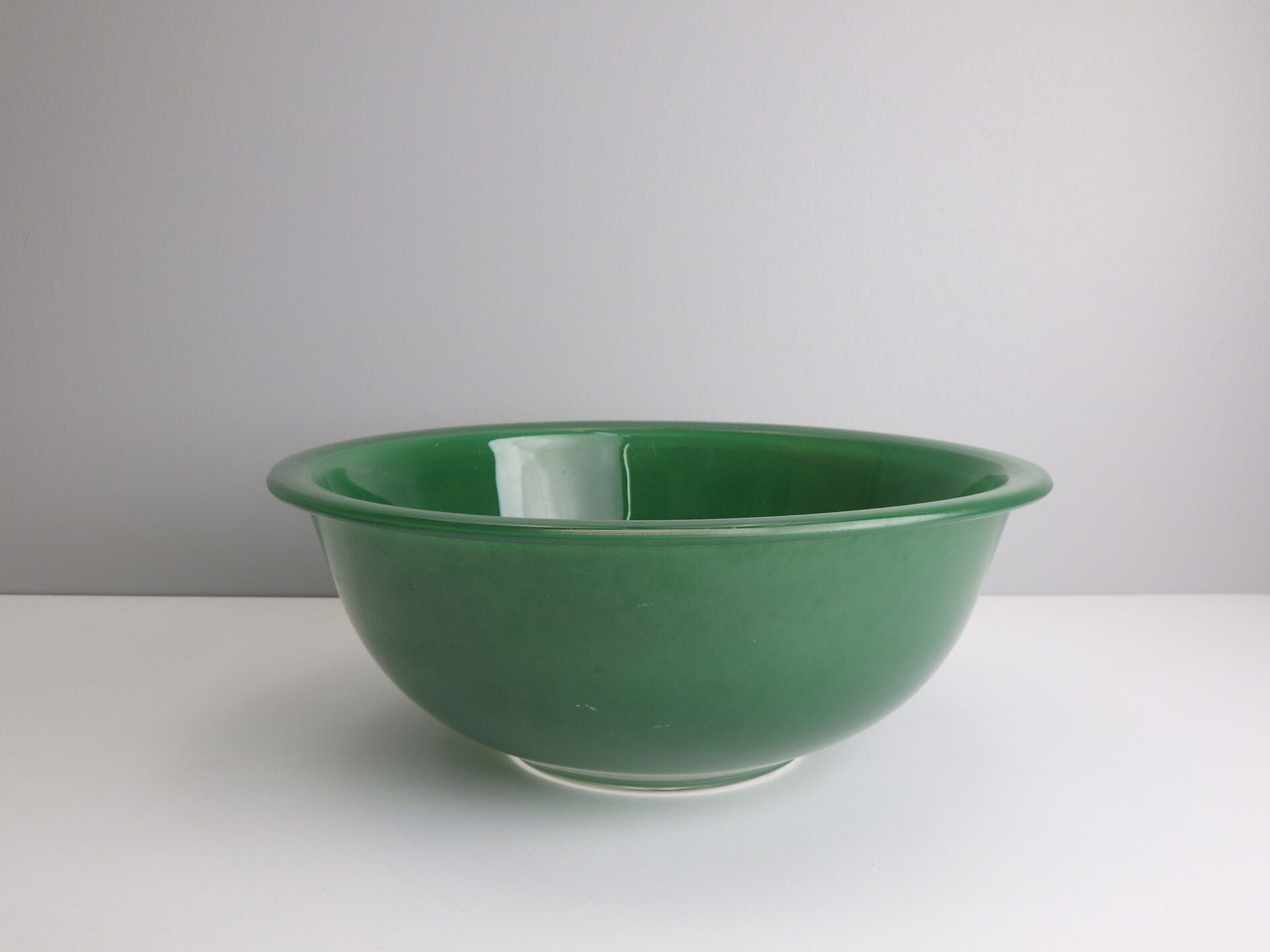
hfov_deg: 54.0
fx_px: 1247
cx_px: 635
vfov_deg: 41.8
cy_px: 476
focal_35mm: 34
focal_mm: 6.1
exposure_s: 1/80
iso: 125
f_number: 3.8
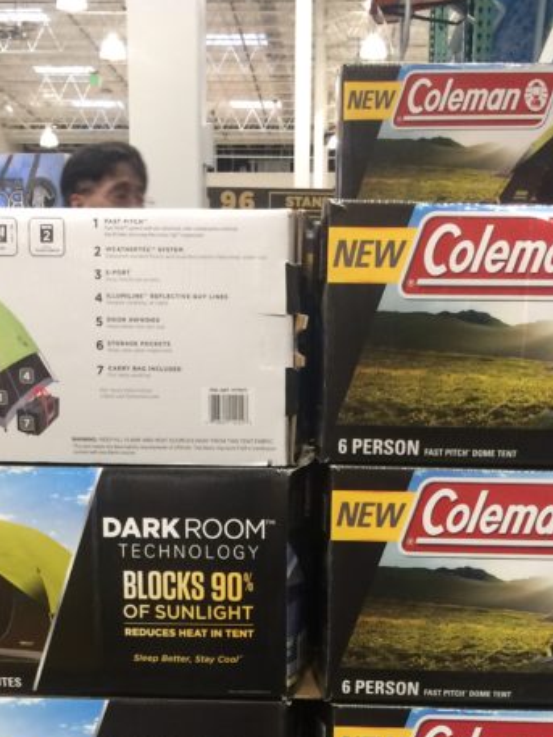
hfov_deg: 22.6
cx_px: 271
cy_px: 761
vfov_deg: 27.8
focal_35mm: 65
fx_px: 1384
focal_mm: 4.15
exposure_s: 1/30
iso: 125
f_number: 2.2
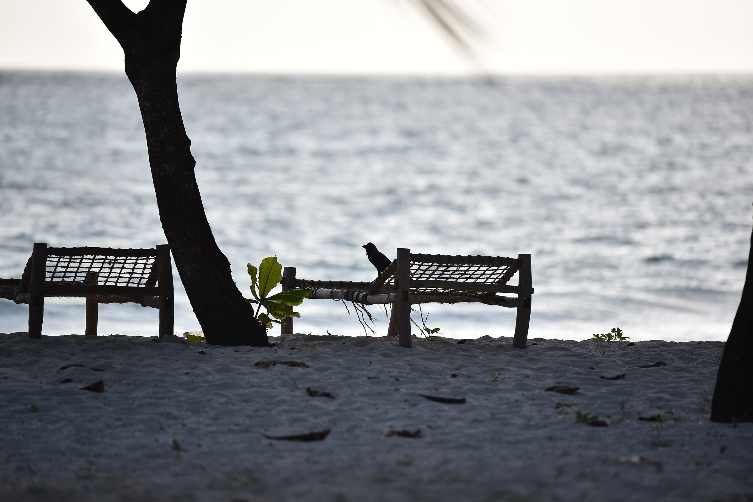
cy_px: 251
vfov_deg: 6.9
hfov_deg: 10.3
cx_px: 376
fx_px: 4183
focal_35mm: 200
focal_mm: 200
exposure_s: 1/4000
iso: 200
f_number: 2.8
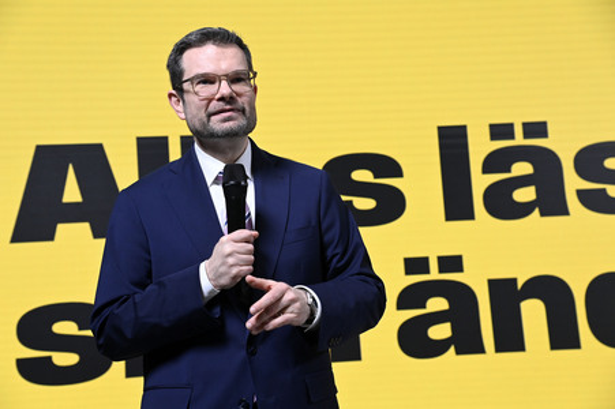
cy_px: 204
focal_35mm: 65
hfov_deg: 31.0
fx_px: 1110
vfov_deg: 20.9
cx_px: 308
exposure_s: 1/250
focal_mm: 65
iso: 4000
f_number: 6.3
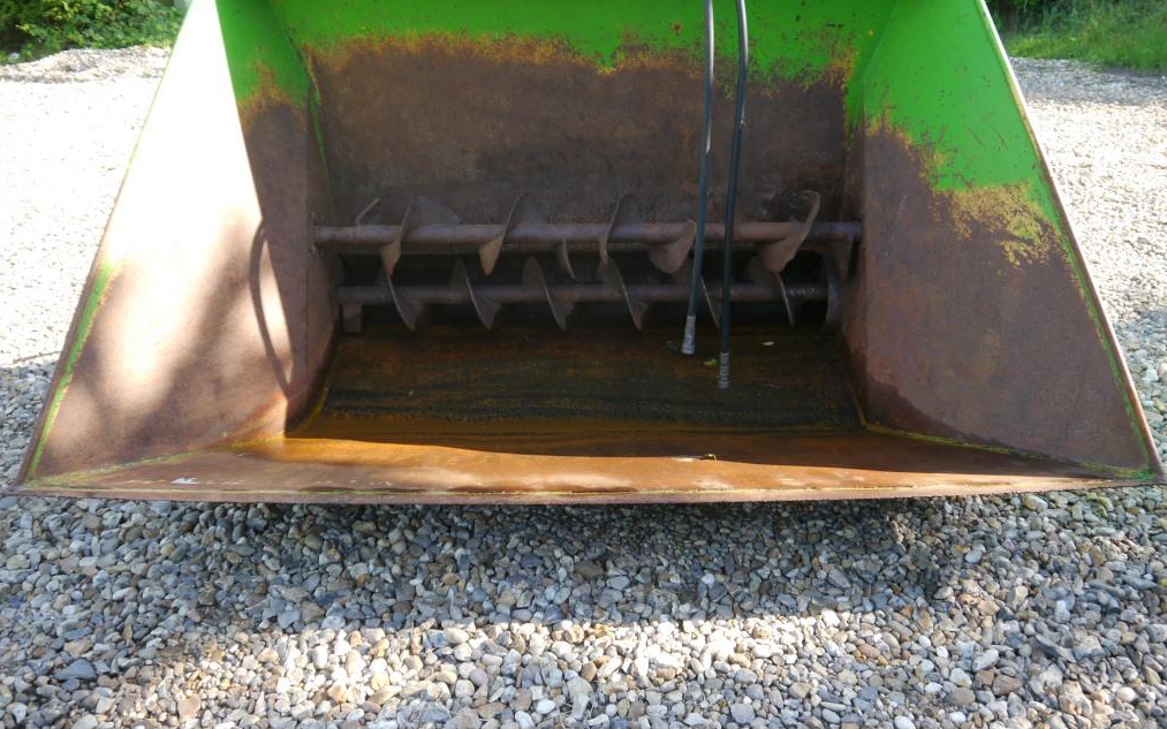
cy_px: 288
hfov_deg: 62.9
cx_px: 585
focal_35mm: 30
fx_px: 954
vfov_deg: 41.6
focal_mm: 14
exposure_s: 1/125
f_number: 4
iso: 160
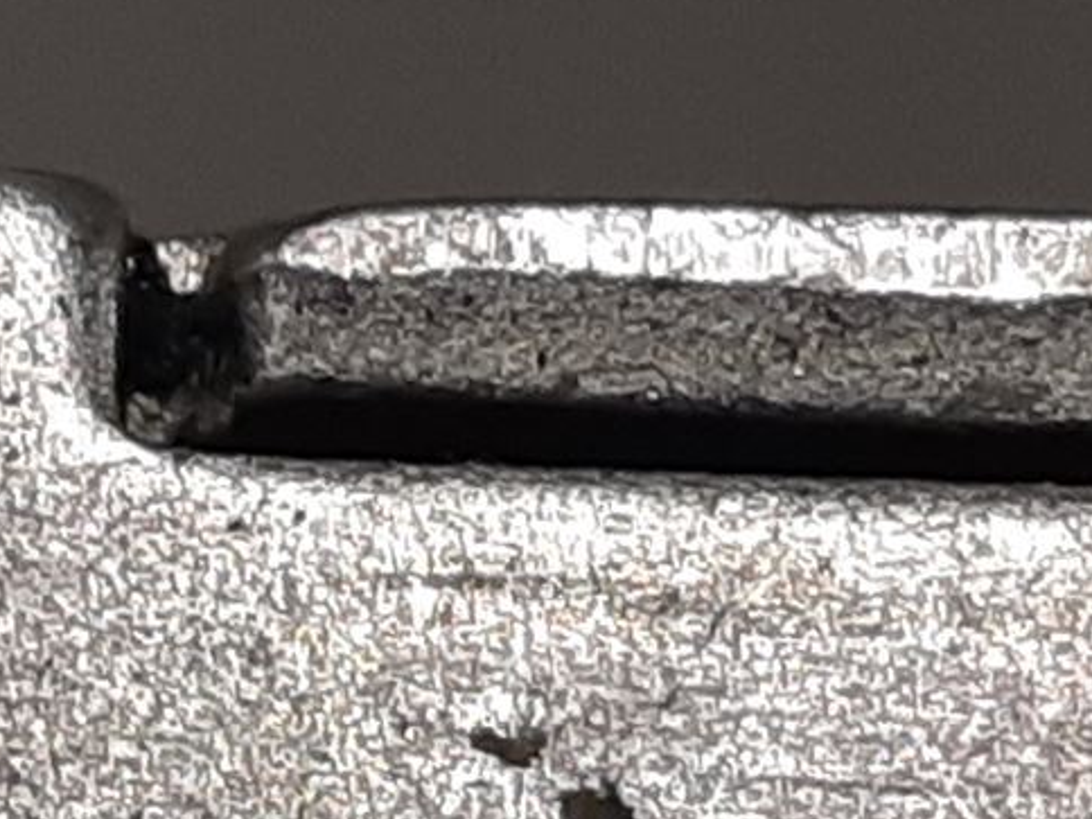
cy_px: 1049
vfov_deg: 13.0
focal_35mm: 110
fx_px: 3470
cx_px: 722
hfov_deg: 17.8
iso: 64
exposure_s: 1/100
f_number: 1.7
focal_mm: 3.93
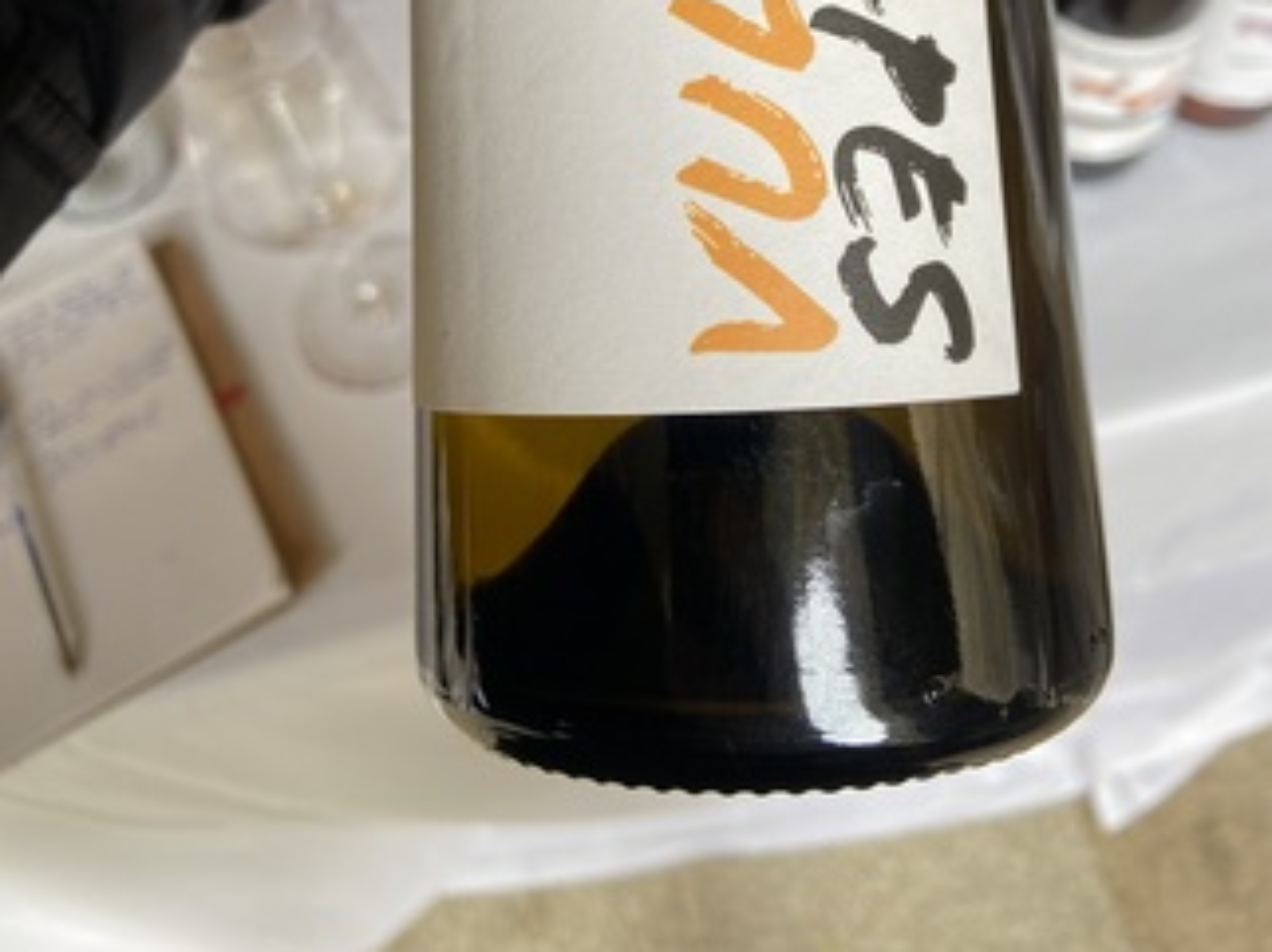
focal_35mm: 35
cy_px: 117
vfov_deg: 38.2
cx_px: 638
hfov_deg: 52.7
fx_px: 1285
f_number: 1.8
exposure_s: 1/122
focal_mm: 4.25
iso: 32
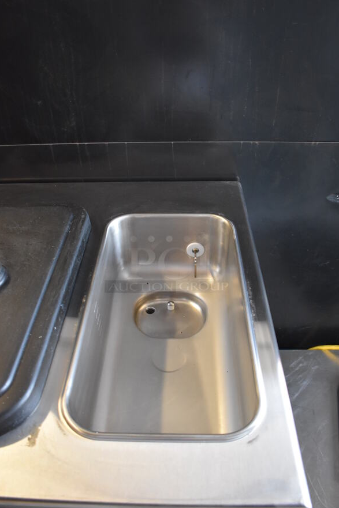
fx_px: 396
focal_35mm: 28
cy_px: 263
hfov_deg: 46.4
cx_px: 169
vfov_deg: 65.5
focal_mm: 18
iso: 2200
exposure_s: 1/125
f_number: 3.5
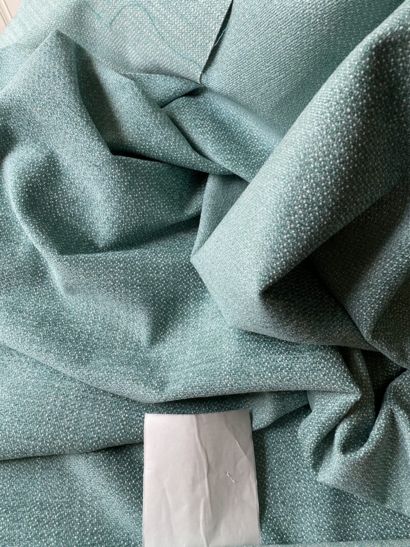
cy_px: 274
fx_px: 411
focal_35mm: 26
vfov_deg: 67.3
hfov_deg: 53.1
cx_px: 205
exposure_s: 1/121
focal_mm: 4.25
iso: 40
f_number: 1.8
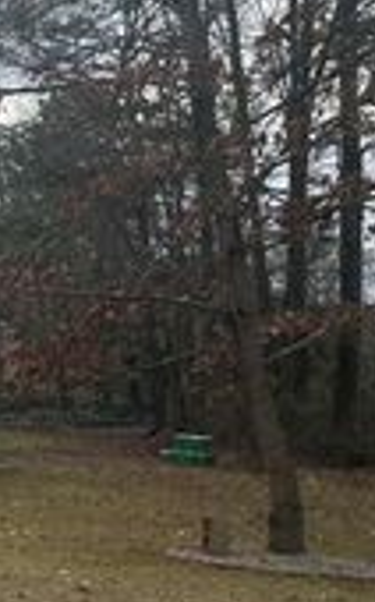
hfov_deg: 13.4
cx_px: -488
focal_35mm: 75
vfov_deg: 27.3
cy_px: 405
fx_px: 1228
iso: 80
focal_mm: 6.86
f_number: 1.78
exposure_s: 1/2252
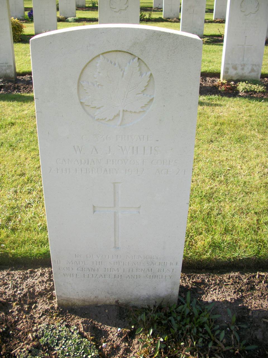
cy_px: 179
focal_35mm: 35
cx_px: 134
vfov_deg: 52.6
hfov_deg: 40.7
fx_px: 361
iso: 80
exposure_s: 1/320
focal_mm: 6.3
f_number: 3.1
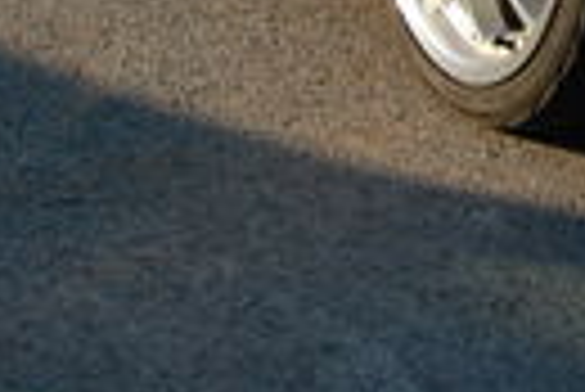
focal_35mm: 169
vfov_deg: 7.6
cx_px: 891
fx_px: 2757
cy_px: -505
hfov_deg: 11.6
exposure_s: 1/250
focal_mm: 23
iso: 200
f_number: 8
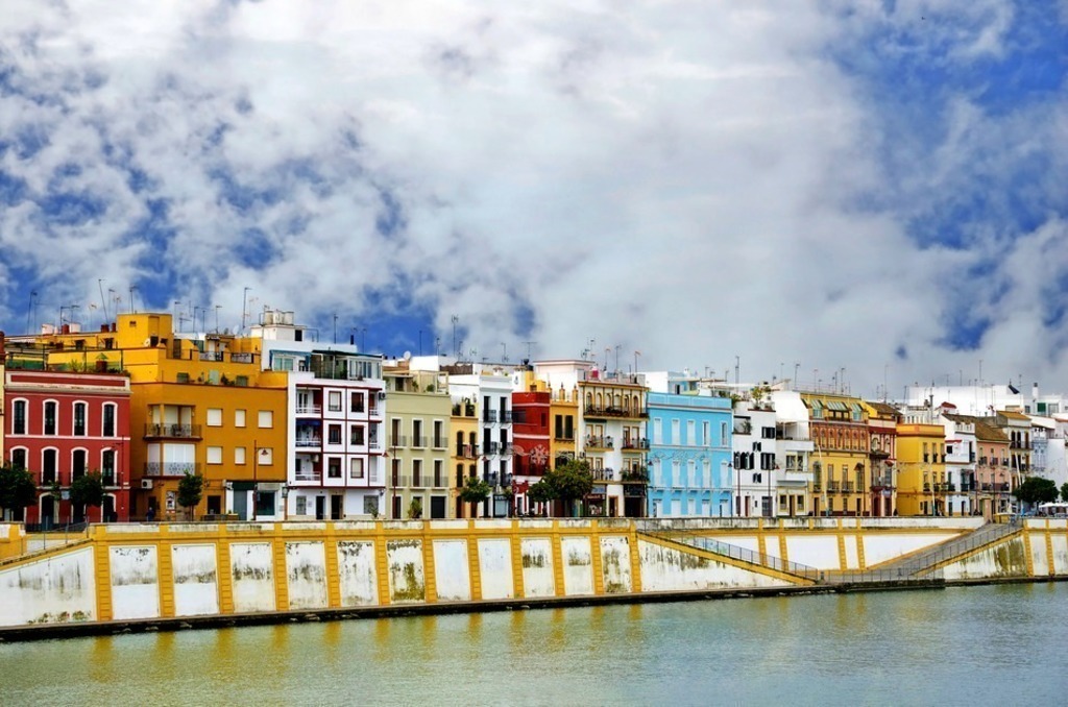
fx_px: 2753
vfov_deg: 14.6
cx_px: 534
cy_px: 354
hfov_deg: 22.0
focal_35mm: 93
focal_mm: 62
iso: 200
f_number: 8
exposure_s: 1/400
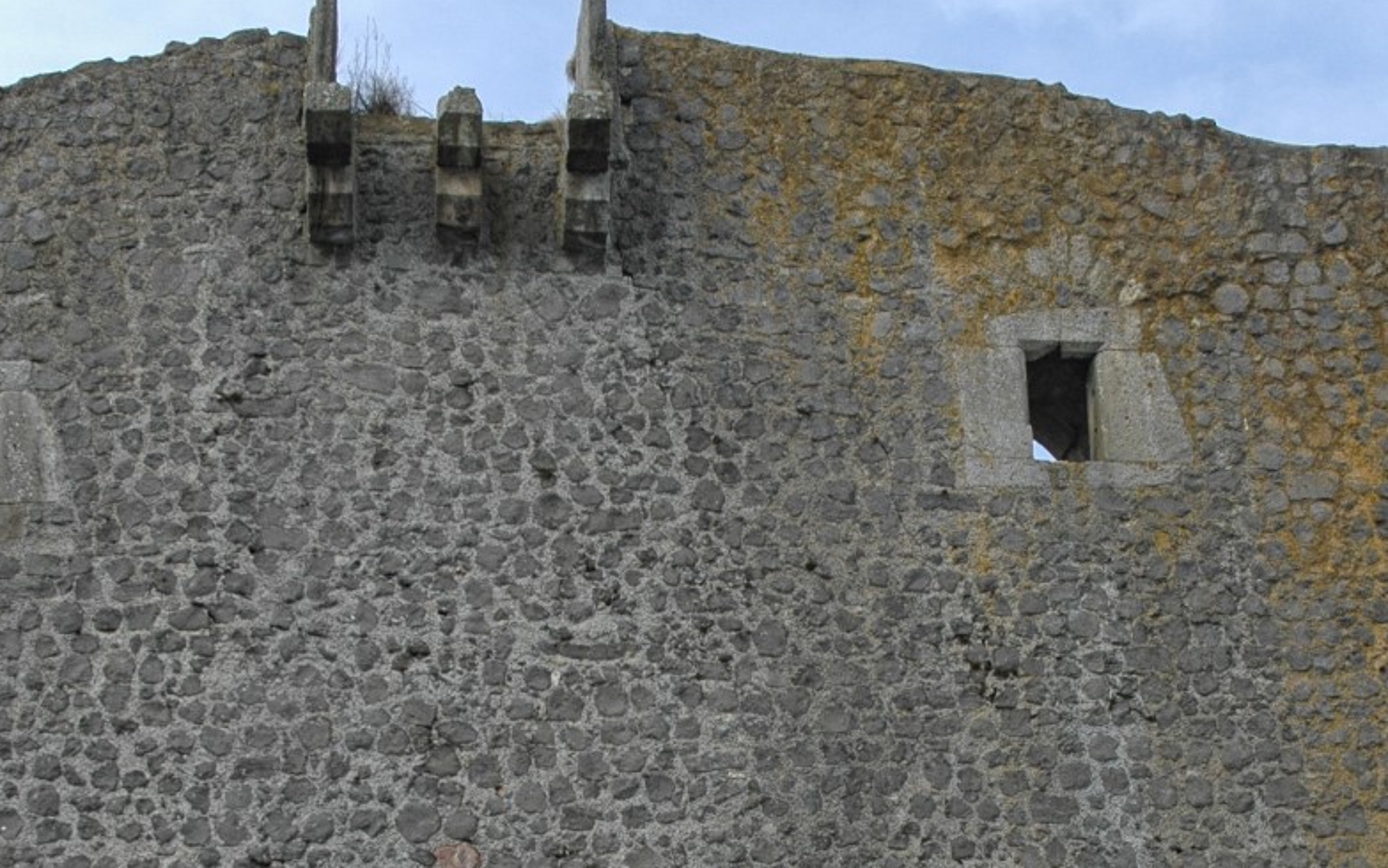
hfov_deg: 35.6
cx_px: 760
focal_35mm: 57
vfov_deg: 22.0
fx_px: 2157
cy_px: 836
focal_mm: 18
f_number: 8
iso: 200
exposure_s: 1/250
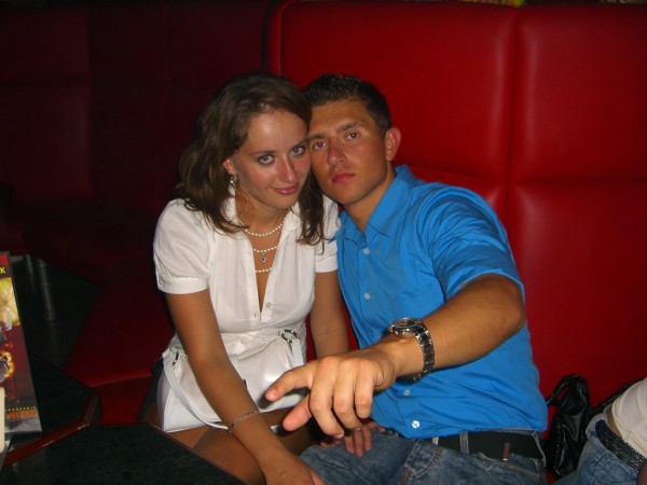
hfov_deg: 49.0
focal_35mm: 38
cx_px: 324
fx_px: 710
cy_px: 242
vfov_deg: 37.7
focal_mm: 7.9
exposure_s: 1/60
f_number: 2.8
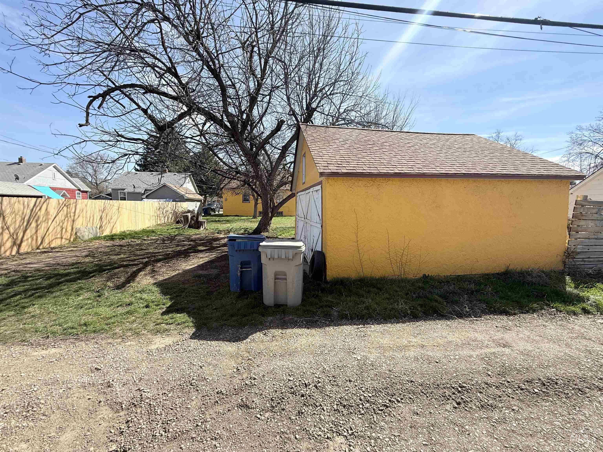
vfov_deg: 85.7
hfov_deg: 102.1
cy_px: 226
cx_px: 302
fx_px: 244
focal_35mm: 14
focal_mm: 2.22
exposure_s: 1/779
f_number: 2.2
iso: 50
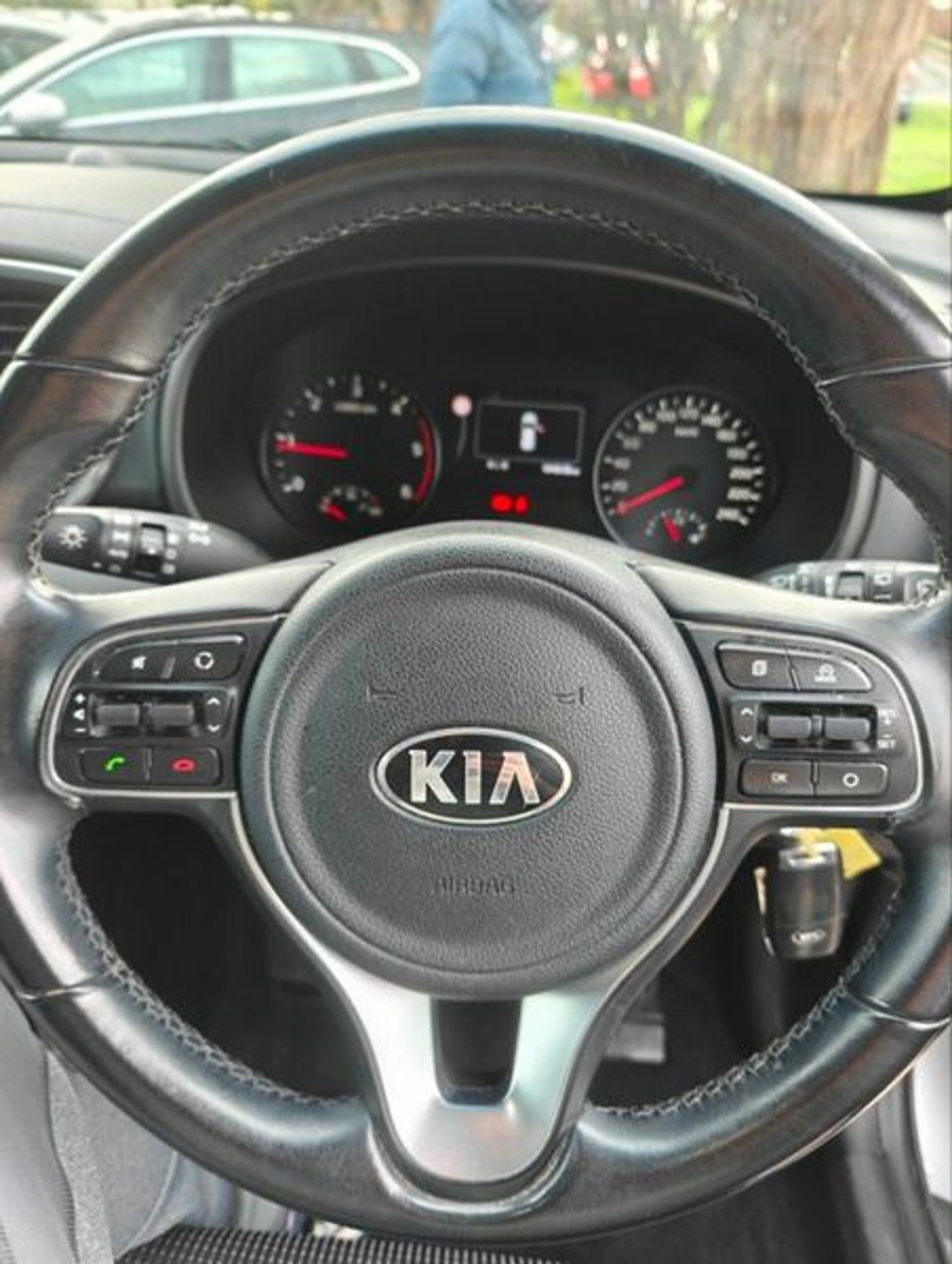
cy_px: 632
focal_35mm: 24
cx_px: 476
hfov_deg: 57.0
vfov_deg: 71.5
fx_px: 878
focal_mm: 6.06
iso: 640
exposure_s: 1/120
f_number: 1.7
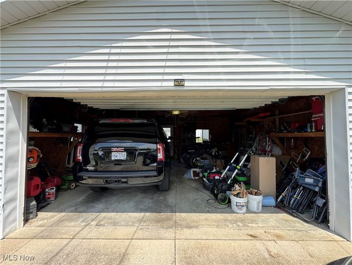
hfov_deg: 102.0
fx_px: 142
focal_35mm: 14
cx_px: 176
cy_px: 132
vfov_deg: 85.7
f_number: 2.2
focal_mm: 2.22
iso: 40
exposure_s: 1/501
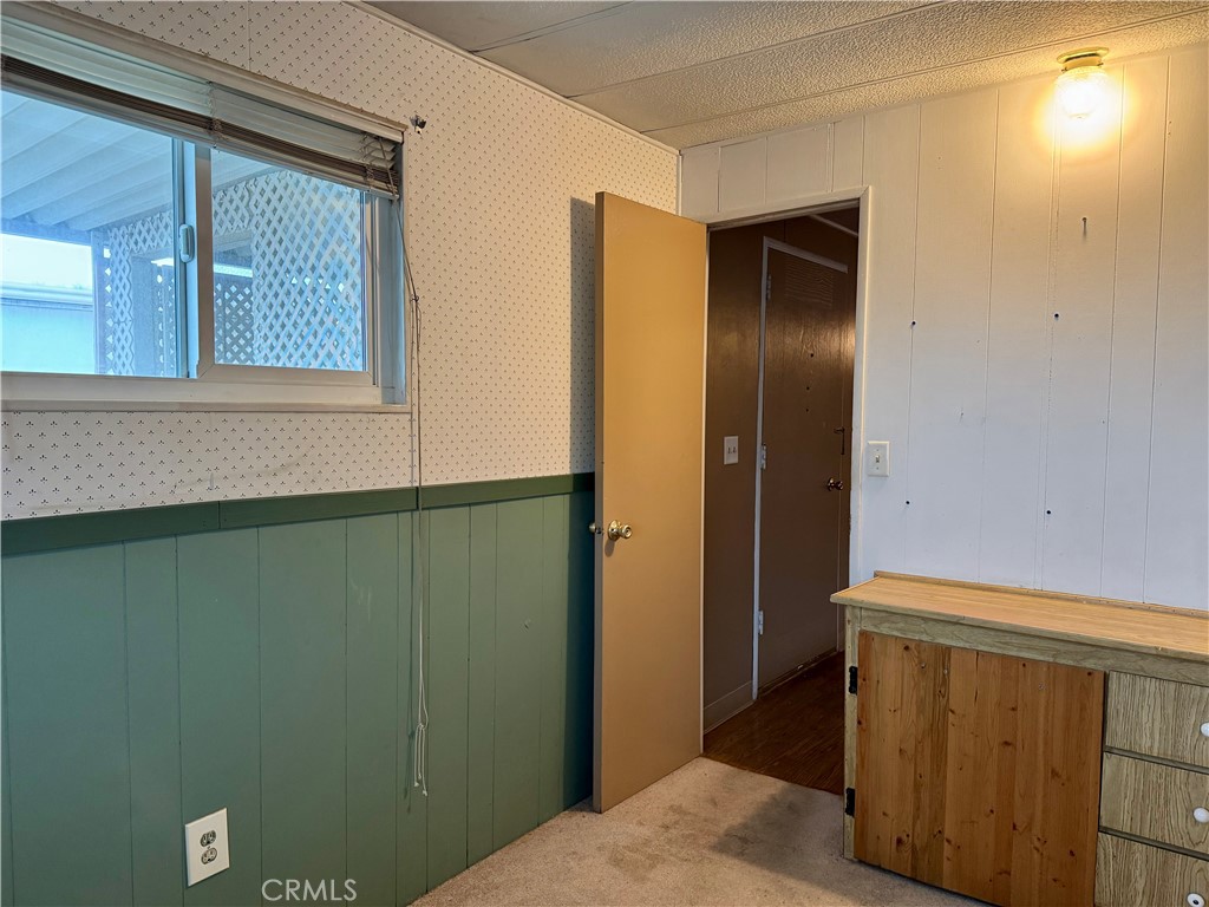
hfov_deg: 71.6
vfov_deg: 56.8
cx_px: 604
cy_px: 454
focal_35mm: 24
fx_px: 838
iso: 250
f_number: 1.78
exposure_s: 1/60
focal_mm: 6.76
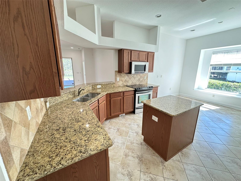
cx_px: 120
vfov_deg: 85.7
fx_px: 97
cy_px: 90
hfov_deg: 102.1
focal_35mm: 14
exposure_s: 1/120
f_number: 2.2
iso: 200
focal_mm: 2.22
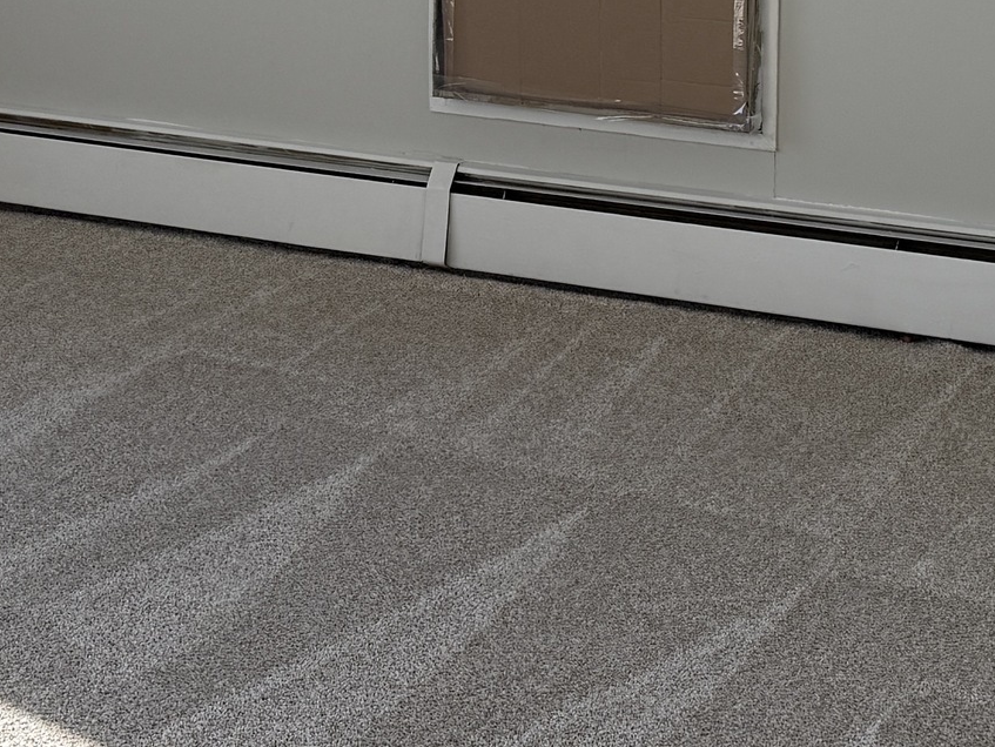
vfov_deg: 16.9
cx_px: 542
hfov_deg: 22.5
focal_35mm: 87
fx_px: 2502
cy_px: 146
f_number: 1.78
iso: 80
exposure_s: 1/689
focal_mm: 6.76
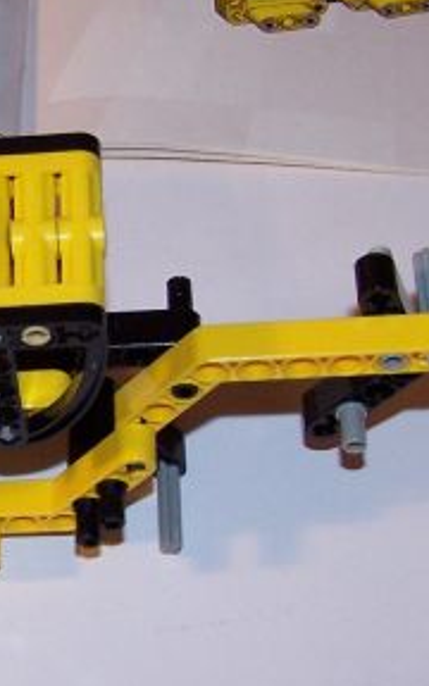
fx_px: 2095
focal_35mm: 112
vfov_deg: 18.6
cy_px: 383
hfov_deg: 11.6
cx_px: -10
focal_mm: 6.3
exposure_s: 1/60
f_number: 2.8
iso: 140
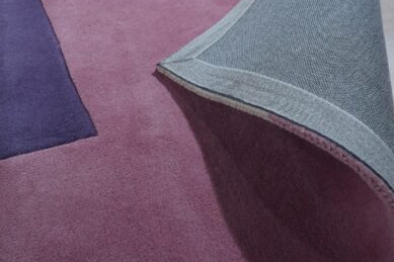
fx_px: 405
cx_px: 207
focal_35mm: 37
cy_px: 75
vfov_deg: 35.3
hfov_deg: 51.9
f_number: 6.3
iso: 640
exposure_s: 1/160
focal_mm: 24
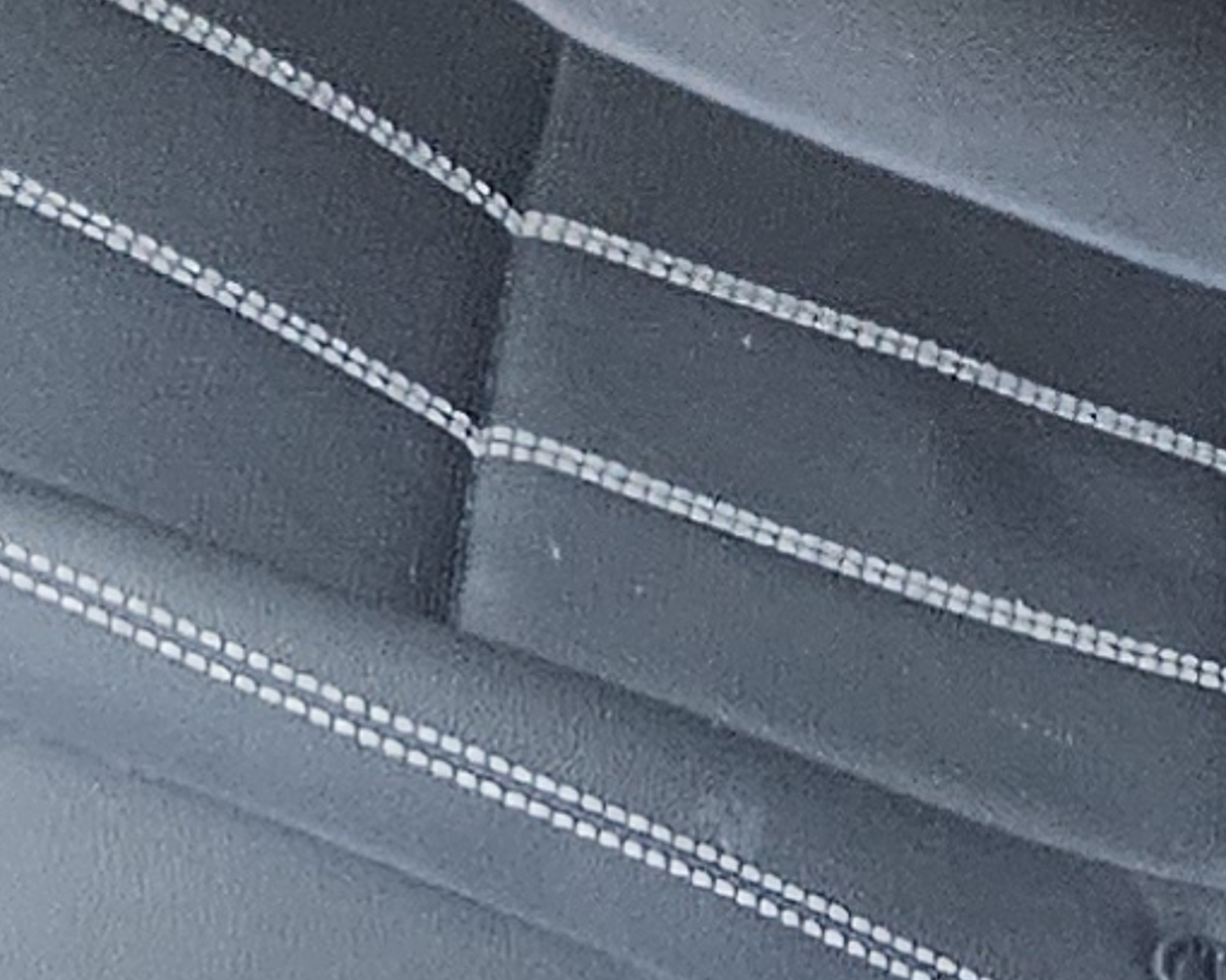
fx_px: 6386
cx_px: 2147
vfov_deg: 8.6
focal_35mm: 176
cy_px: 1362
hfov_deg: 10.4
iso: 1000
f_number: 1.8
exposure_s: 1/120
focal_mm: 5.4
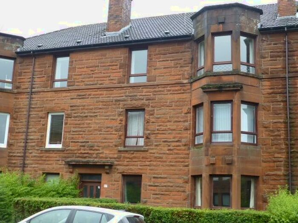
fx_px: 439
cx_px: 149
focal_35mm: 51
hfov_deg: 37.5
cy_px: 112
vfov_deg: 28.6
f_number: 4.4
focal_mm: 9
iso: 100
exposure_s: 1/100
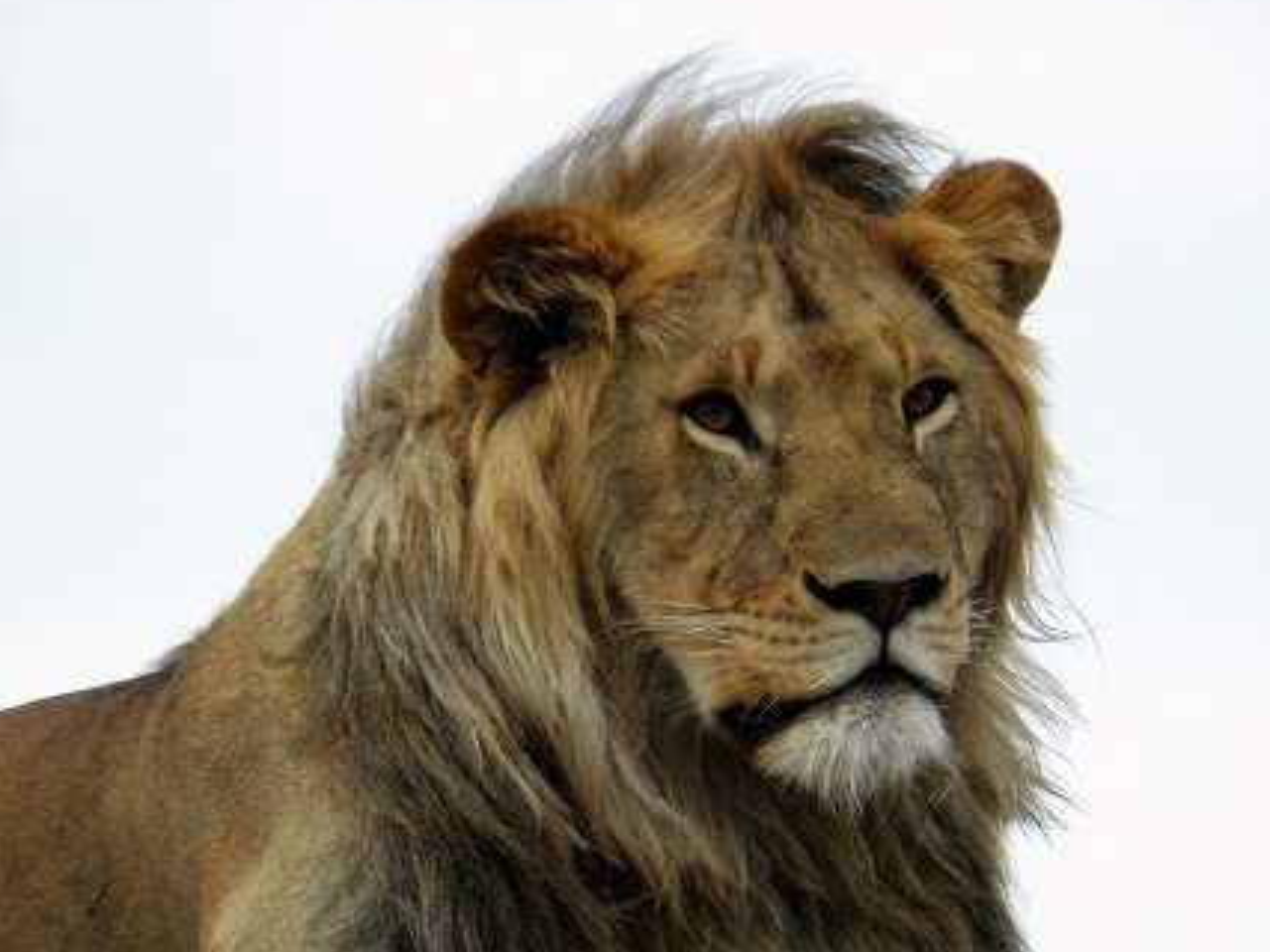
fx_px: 43280
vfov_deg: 1.3
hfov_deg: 1.7
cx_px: 604
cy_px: 625
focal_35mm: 1180
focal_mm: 147
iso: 160
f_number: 5.6
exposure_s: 1/500
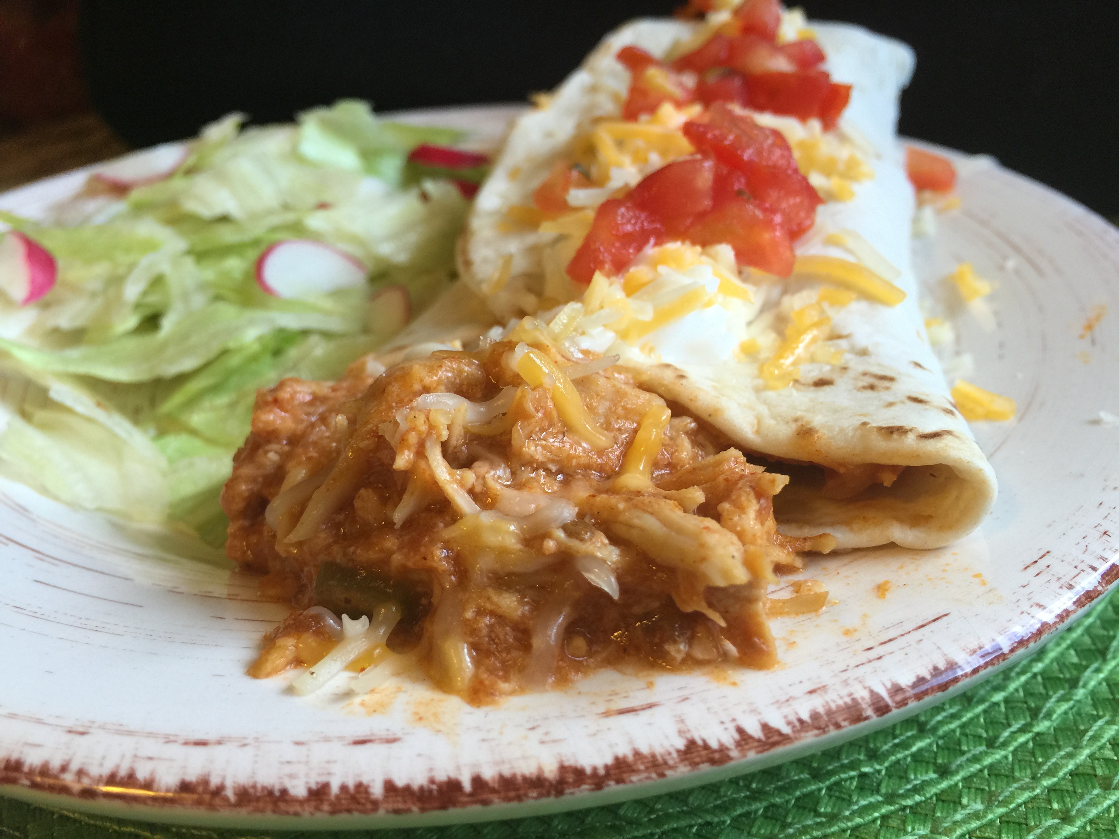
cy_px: 420
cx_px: 560
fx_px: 937
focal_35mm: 29
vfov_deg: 48.2
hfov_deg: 61.7
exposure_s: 1/30
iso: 32
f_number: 2.2
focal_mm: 4.15
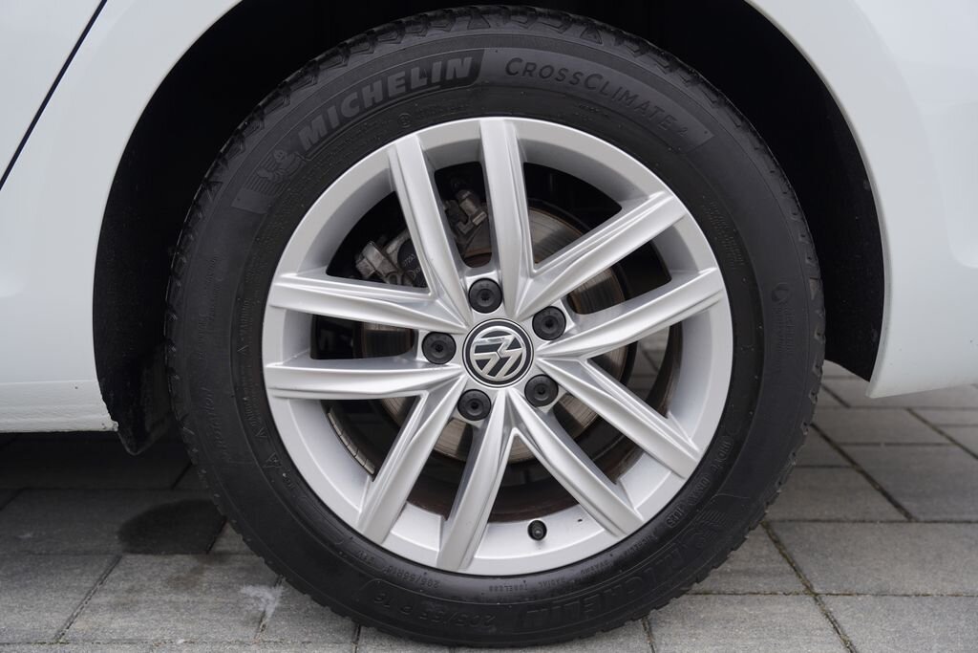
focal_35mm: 37
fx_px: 1005
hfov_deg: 51.9
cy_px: 326
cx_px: 489
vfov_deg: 36.0
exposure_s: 1/80
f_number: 4
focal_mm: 37
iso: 100
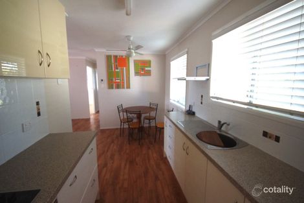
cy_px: 102
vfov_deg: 83.2
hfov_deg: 106.3
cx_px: 152
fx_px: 114
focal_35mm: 14
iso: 640
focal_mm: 9
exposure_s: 1/60
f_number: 4.5
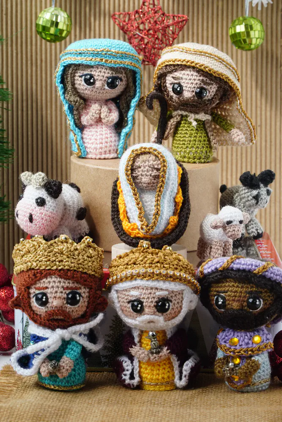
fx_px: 1374
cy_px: 211
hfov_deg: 11.7
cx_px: 141
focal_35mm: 117
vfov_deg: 17.5
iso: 100
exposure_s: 1/15
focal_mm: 78
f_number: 11
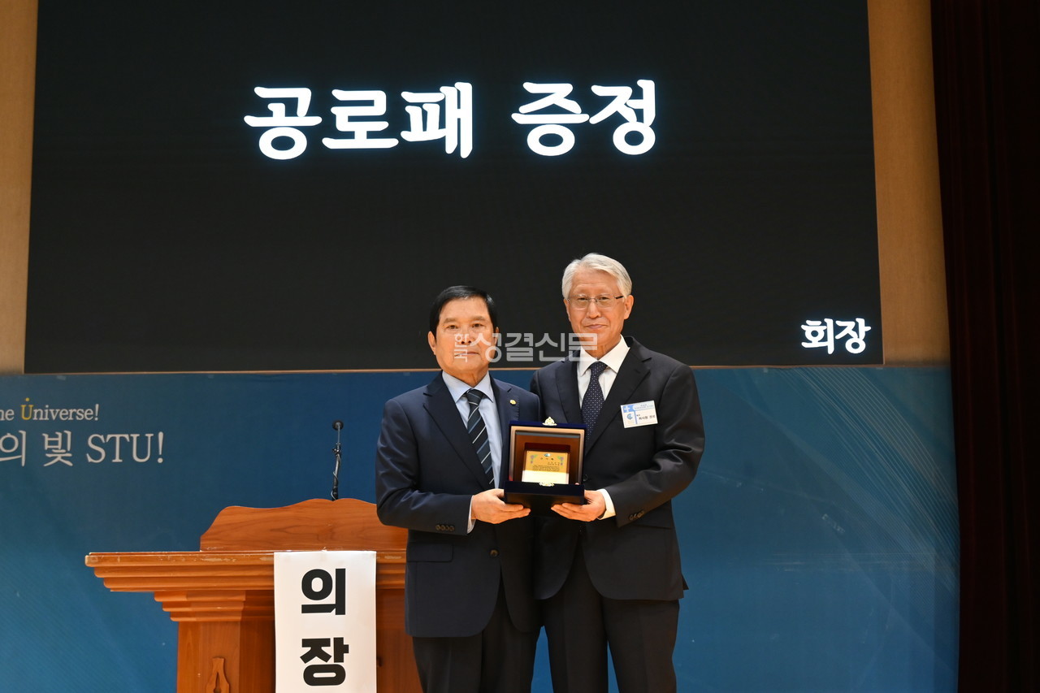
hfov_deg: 36.9
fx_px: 1560
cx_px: 520
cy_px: 346
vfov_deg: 25.1
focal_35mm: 54
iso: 1000
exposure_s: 1/60
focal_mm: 36
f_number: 5.3
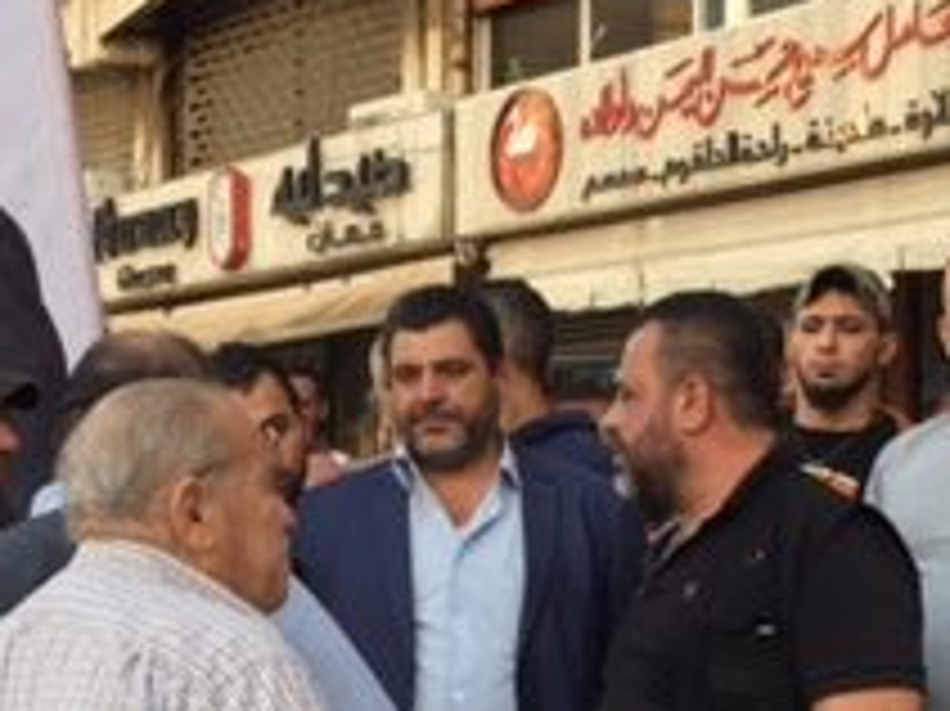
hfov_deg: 22.2
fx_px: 2414
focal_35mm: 88
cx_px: 356
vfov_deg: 16.7
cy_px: 558
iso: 32
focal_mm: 4.15
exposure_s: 1/215
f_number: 2.2
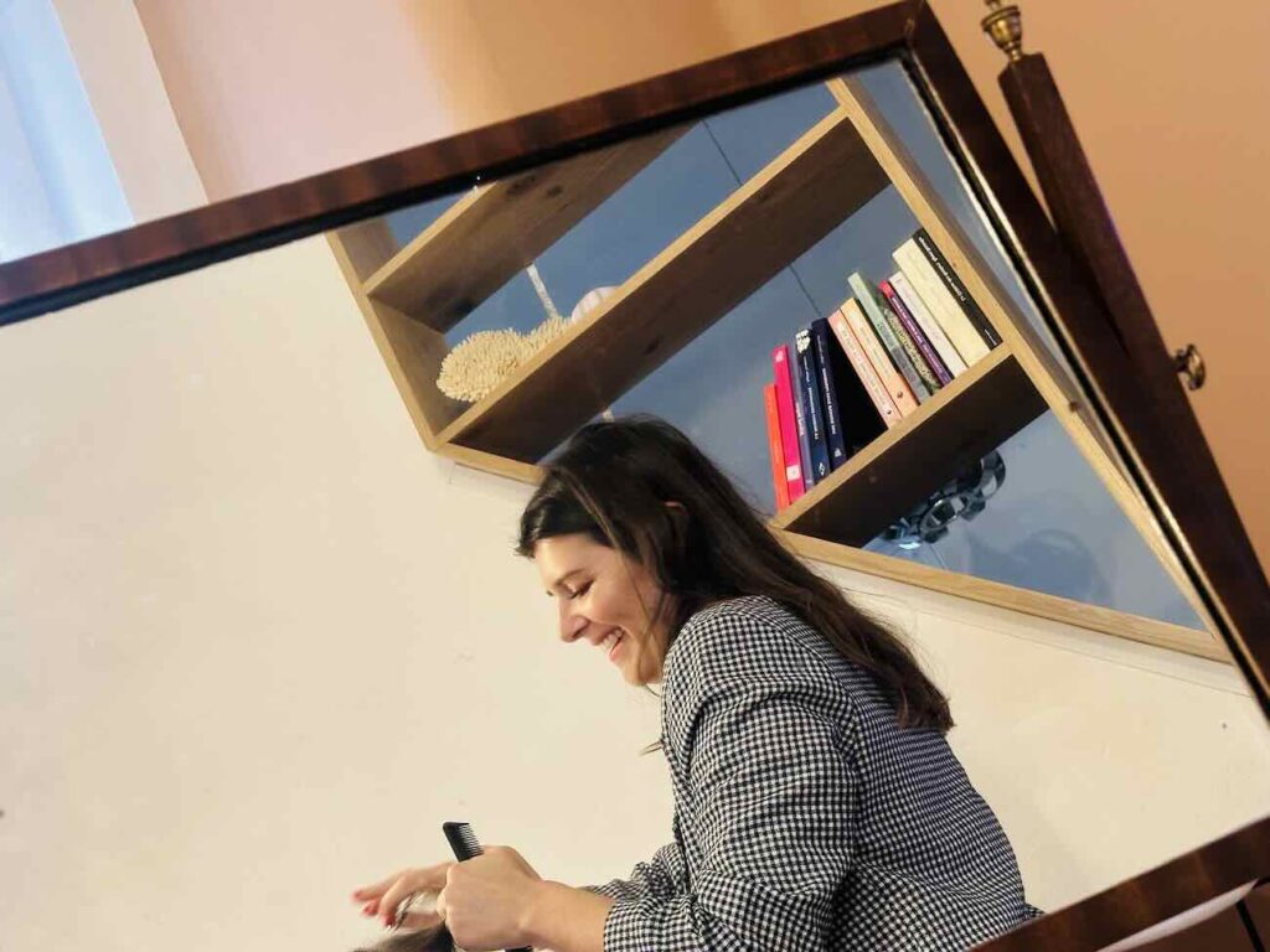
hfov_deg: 39.7
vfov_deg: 30.3
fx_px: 1761
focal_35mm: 48
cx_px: 635
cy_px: 476
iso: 200
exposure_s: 1/33
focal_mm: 6.86
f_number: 1.78
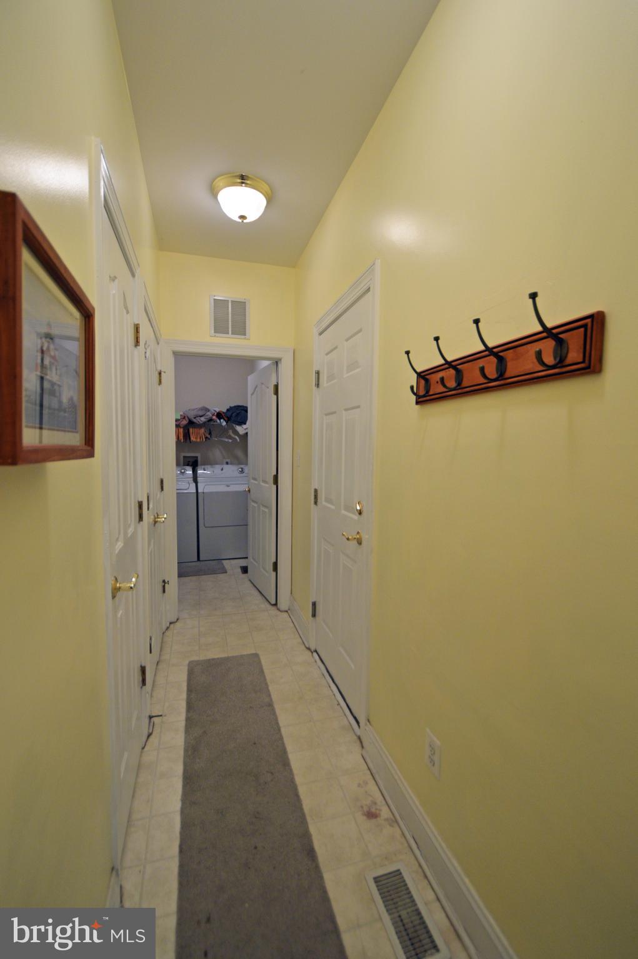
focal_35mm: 15
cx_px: 319
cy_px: 480
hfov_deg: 77.2
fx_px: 399
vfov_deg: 100.4
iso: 400
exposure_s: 1/60
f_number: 3.5
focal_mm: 10
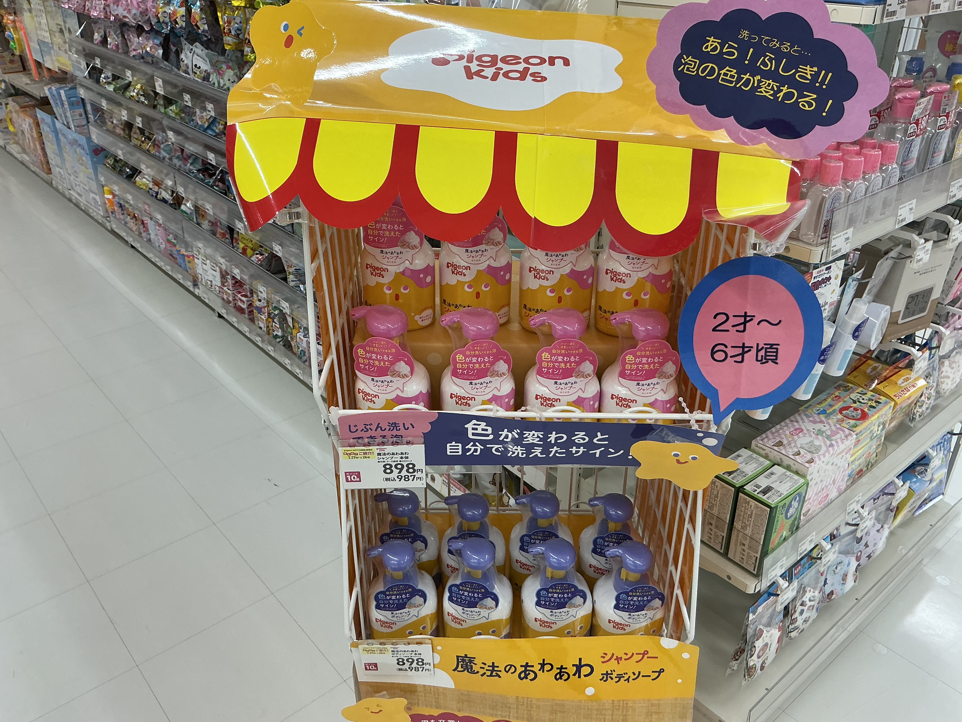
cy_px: 361
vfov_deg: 48.2
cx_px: 481
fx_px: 806
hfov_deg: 61.7
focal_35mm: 29
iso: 50
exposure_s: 1/120
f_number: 1.8
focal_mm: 3
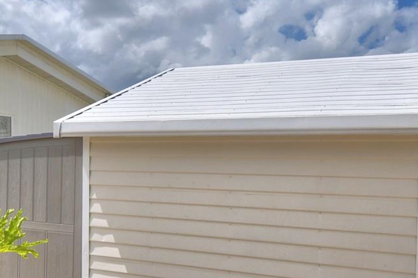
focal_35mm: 37
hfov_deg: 51.7
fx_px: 429
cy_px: 177
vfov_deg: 35.7
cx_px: 244
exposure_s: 1/2500
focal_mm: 10
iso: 100
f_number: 4.5
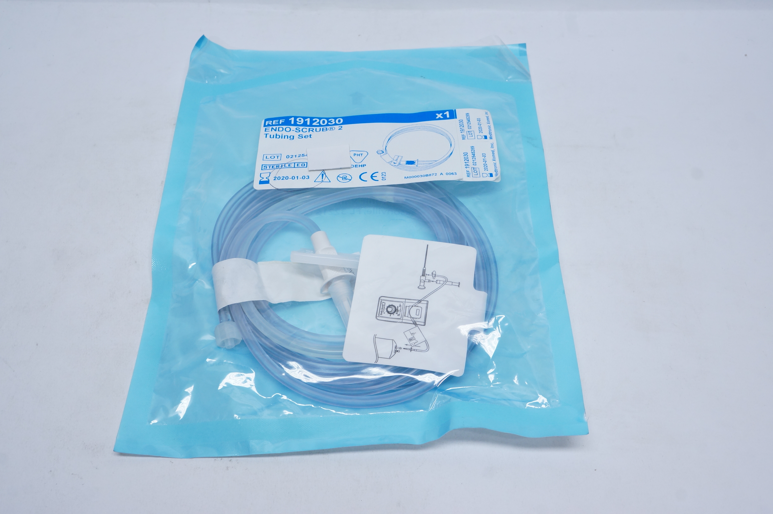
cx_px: 386
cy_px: 257
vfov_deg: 34.1
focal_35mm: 39
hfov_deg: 49.6
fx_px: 837
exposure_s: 1/20
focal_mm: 26
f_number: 10
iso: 400
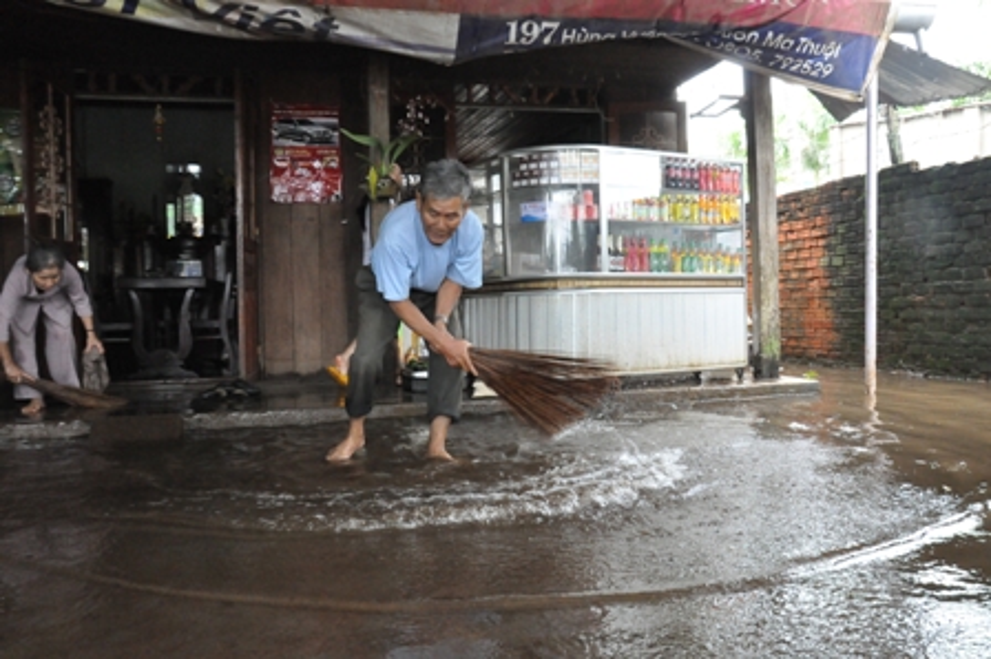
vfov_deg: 41.7
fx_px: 866
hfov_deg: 59.5
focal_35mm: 32
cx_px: 496
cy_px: 330
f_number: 11
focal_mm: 21
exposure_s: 1/125
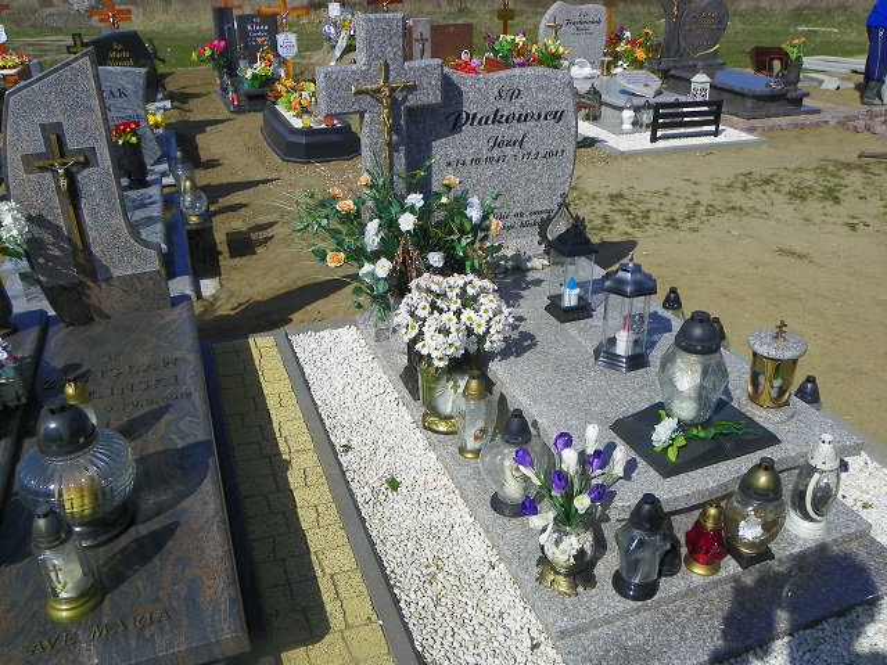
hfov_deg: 60.0
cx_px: 444
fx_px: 769
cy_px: 332
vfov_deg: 46.8
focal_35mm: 30
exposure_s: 1/400
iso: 64
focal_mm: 5.3
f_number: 5.6
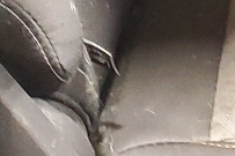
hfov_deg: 9.0
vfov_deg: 5.8
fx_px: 1389
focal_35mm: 213
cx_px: 486
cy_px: -393
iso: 293
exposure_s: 1/15
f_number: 1.5
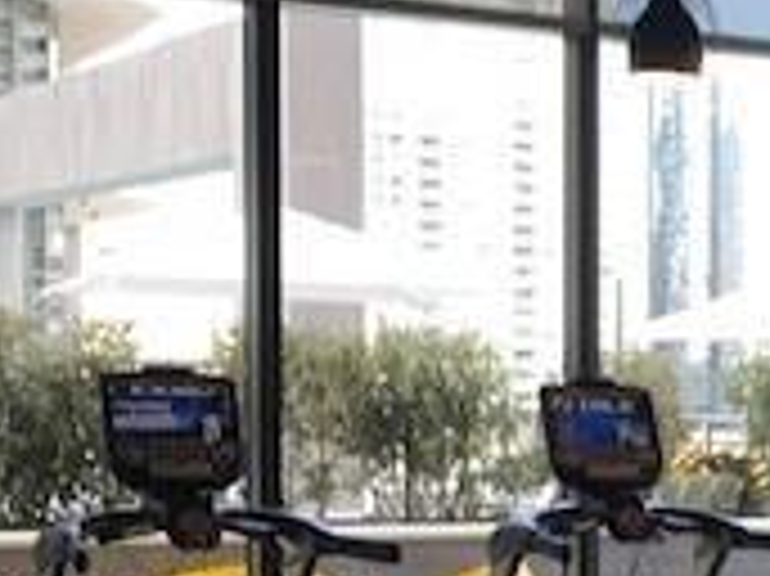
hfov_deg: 16.9
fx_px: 2334
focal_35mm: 105
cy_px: 603
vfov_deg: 13.8
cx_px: 1180
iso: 20
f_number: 1.8
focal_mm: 3.99
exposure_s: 1/60
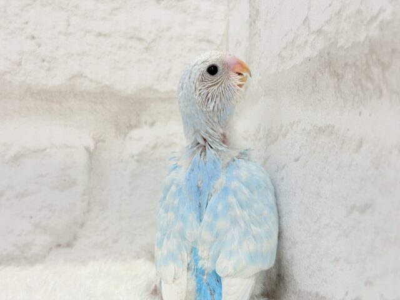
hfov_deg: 36.8
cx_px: 200
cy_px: 150
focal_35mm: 52
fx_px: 601
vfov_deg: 28.0
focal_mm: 5.96
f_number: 1.6
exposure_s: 1/100
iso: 64
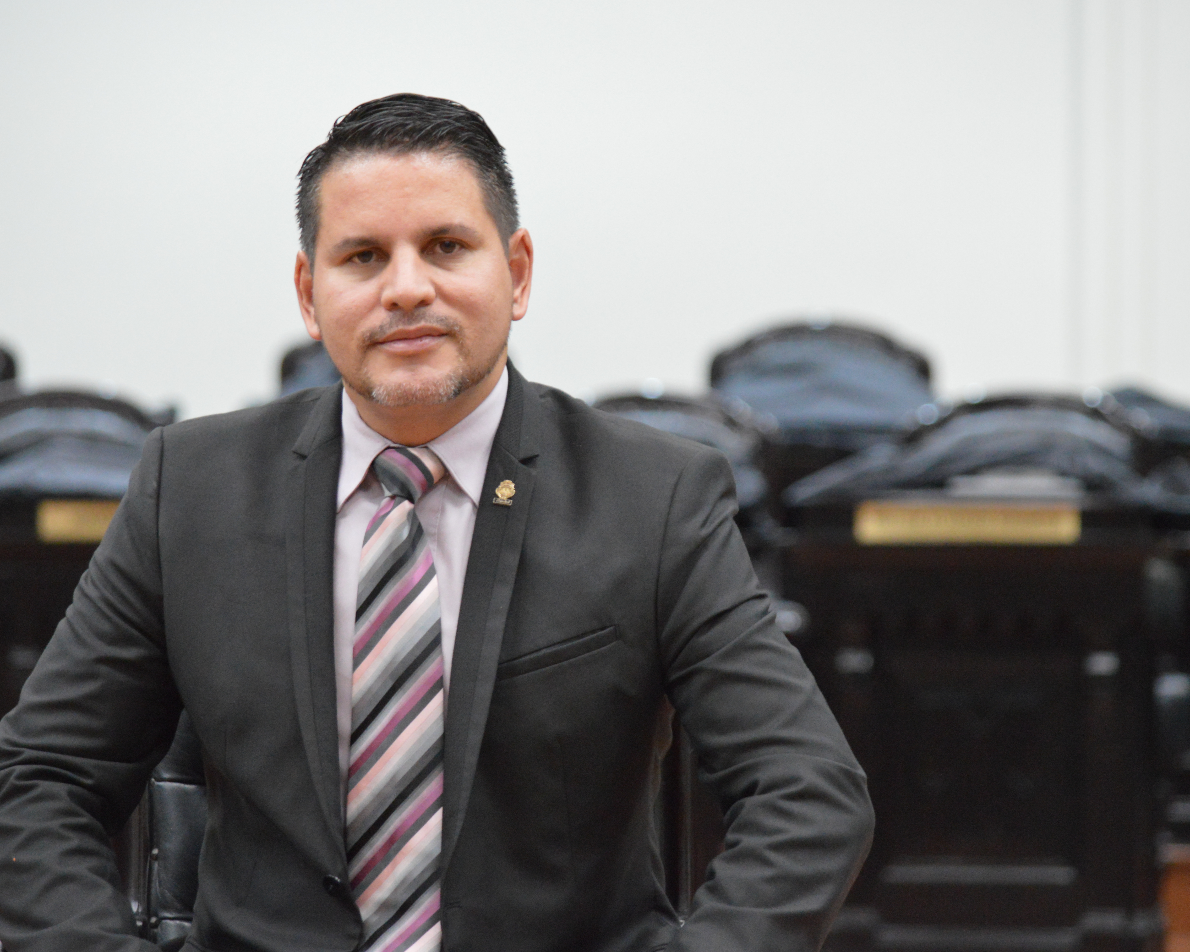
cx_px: 594
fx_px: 8382
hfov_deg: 8.1
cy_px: 475
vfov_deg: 6.5
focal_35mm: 238
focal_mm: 140
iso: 3200
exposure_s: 1/30
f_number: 4.8
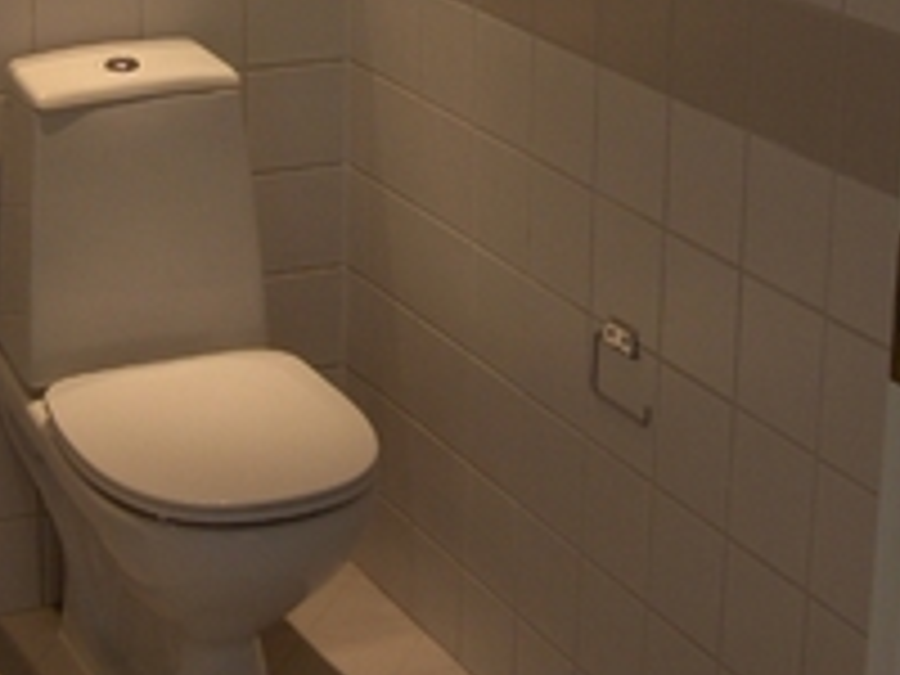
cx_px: 281
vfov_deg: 15.9
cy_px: -18
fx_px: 2366
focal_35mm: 91
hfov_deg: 21.4
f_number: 2.8
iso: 200
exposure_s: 1/88.2
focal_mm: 8
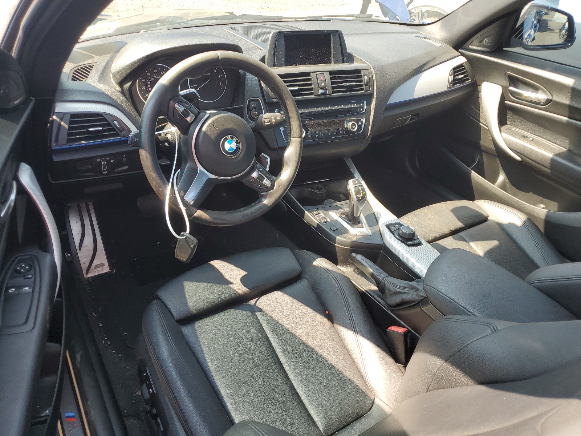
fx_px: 436
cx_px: 290
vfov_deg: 53.1
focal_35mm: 26
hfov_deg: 67.3
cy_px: 218
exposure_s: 1/222
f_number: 1.5
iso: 50
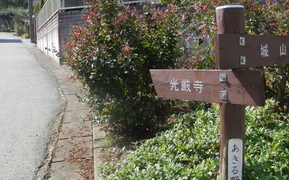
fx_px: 331
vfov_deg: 30.3
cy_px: 61
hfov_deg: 46.2
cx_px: 202
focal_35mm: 42
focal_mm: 4.5
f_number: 3
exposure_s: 1/500
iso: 80
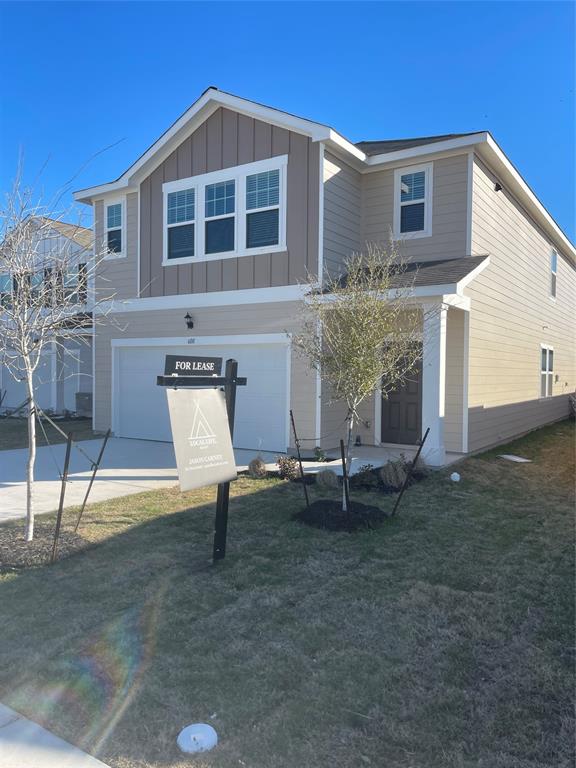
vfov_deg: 69.4
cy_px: 384
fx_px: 555
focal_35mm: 25
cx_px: 288
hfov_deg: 54.9
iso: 32
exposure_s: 1/1883
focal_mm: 5.1
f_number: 1.6
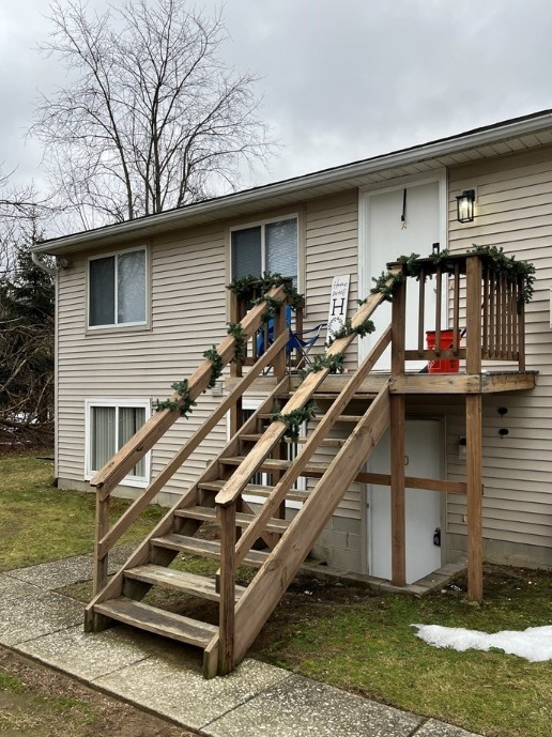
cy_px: 381
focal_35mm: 29
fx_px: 617
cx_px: 304
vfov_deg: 61.7
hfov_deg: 48.1
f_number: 1.6
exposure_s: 1/515
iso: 50
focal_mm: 5.1
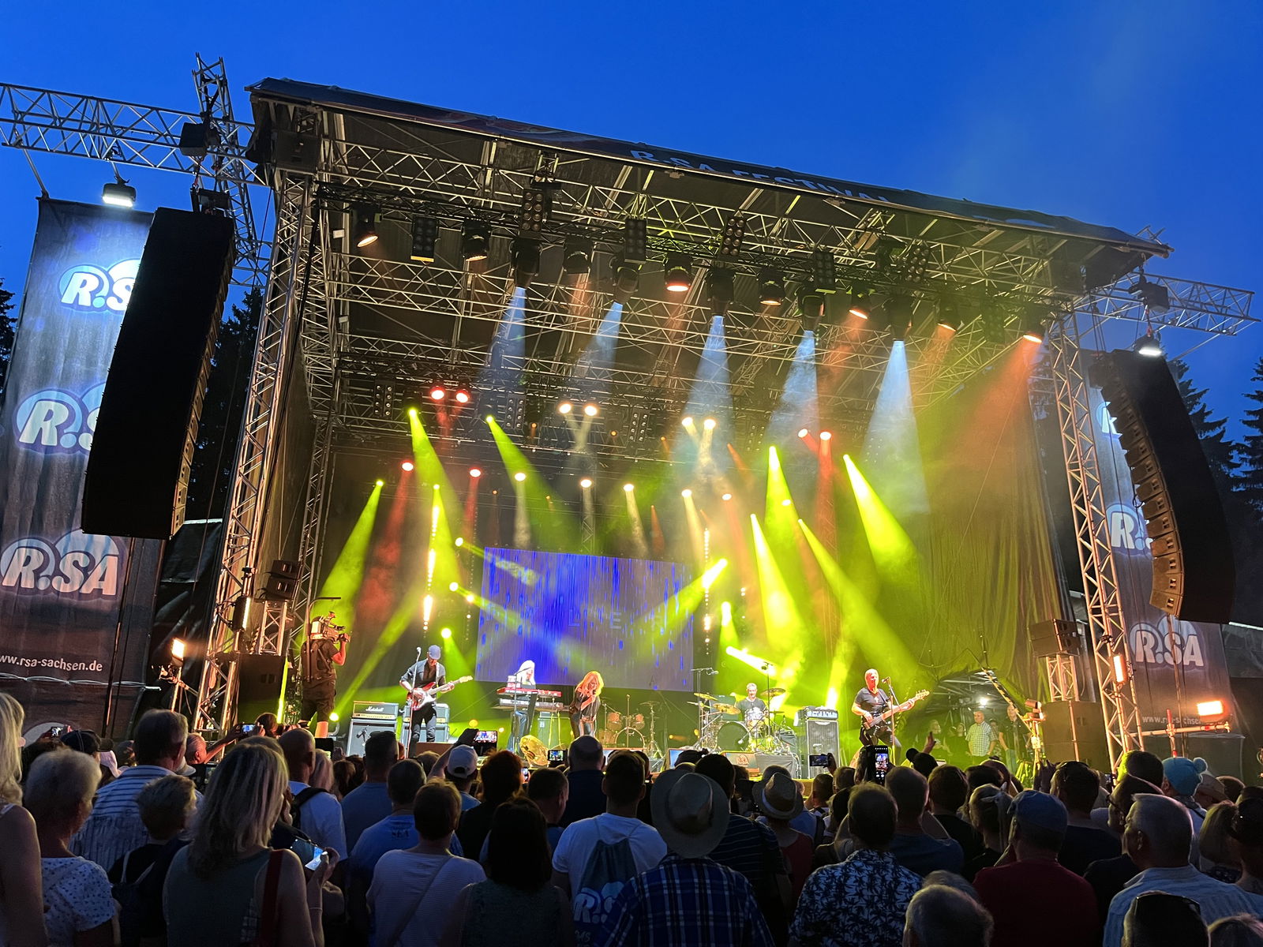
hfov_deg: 67.3
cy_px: 474
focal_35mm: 26
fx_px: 949
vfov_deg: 53.1
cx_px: 632
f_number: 1.6
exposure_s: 1/50
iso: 250
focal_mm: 5.1
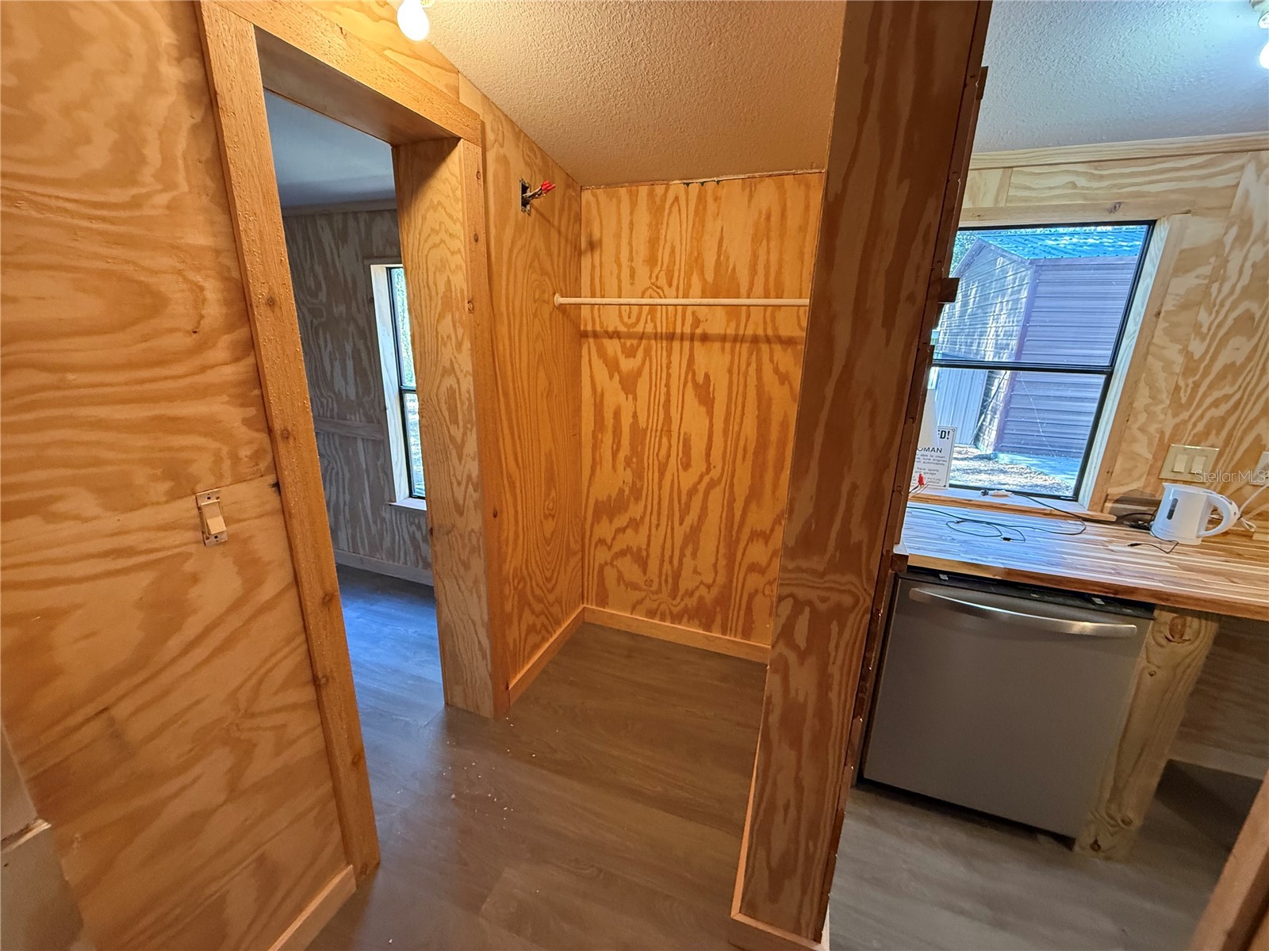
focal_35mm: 14
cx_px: 634
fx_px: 513
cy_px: 476
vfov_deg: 85.7
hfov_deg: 102.1
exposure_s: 1/60
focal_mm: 2.22
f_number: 2.2
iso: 500
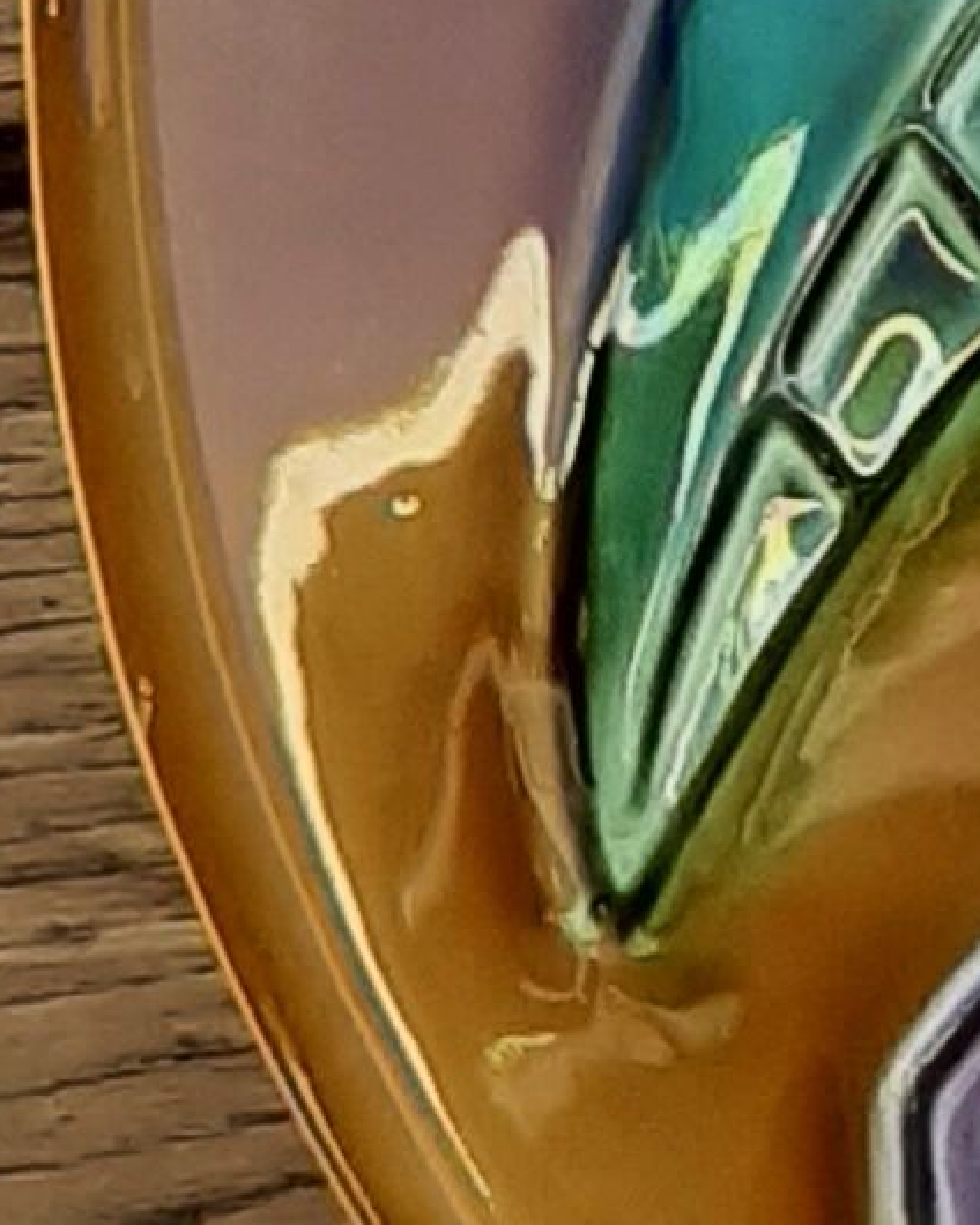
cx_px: 3099
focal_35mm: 193
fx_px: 6997
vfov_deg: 9.4
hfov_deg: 7.0
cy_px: -1216
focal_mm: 3.93
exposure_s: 1/246
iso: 40
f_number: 1.7
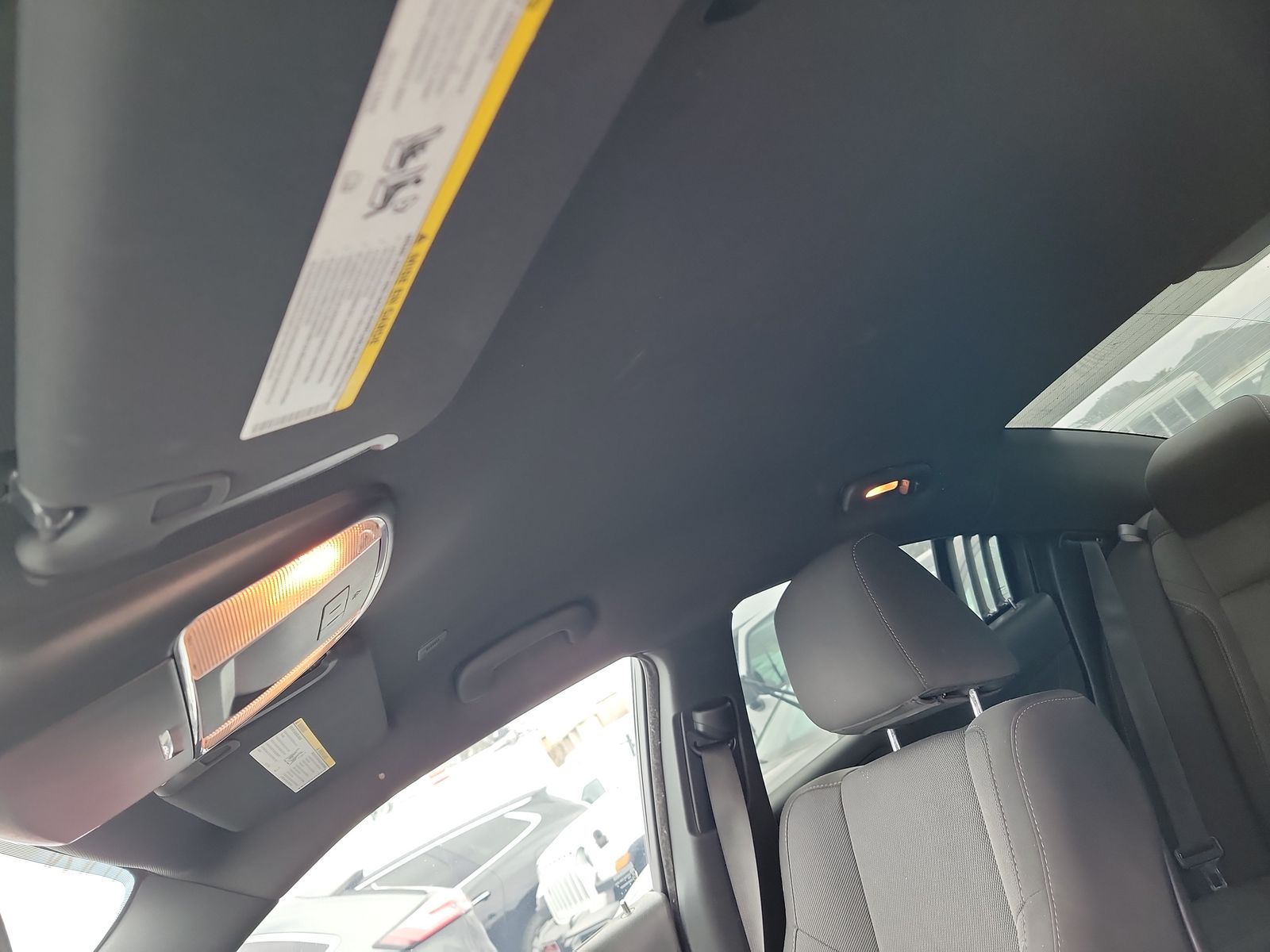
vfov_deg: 56.8
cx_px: 635
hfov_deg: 71.6
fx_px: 881
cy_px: 476
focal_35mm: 24
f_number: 1.8
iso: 304
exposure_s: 1/59
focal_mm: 6.7
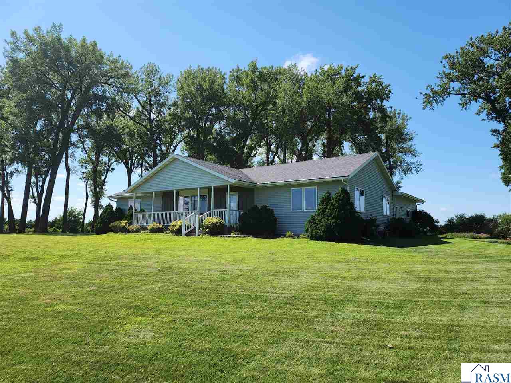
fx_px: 340
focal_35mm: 23
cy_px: 192
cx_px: 256
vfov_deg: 58.9
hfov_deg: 73.9
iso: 12
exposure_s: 1/829
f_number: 1.8
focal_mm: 6.4
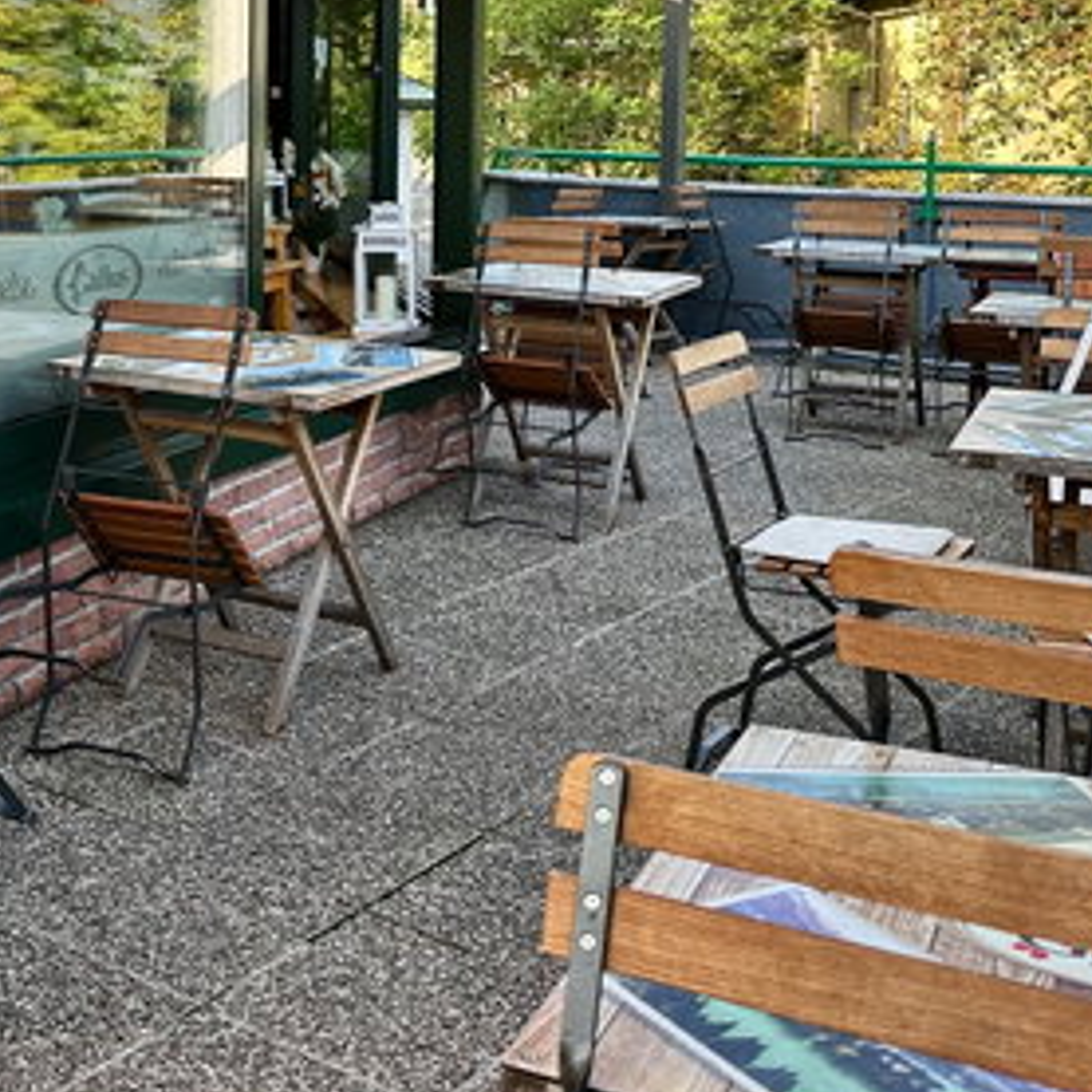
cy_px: 185
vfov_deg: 34.1
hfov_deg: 34.0
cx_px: 179
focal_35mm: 48
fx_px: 1713
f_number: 1.78
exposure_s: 1/583
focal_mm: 6.86
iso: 80
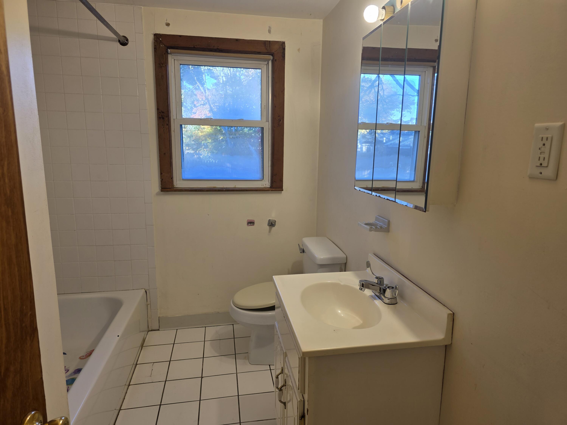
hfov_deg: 73.9
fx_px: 377
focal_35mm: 23
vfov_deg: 58.9
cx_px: 284
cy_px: 212
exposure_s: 1/120
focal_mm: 6.3
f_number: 1.7
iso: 40
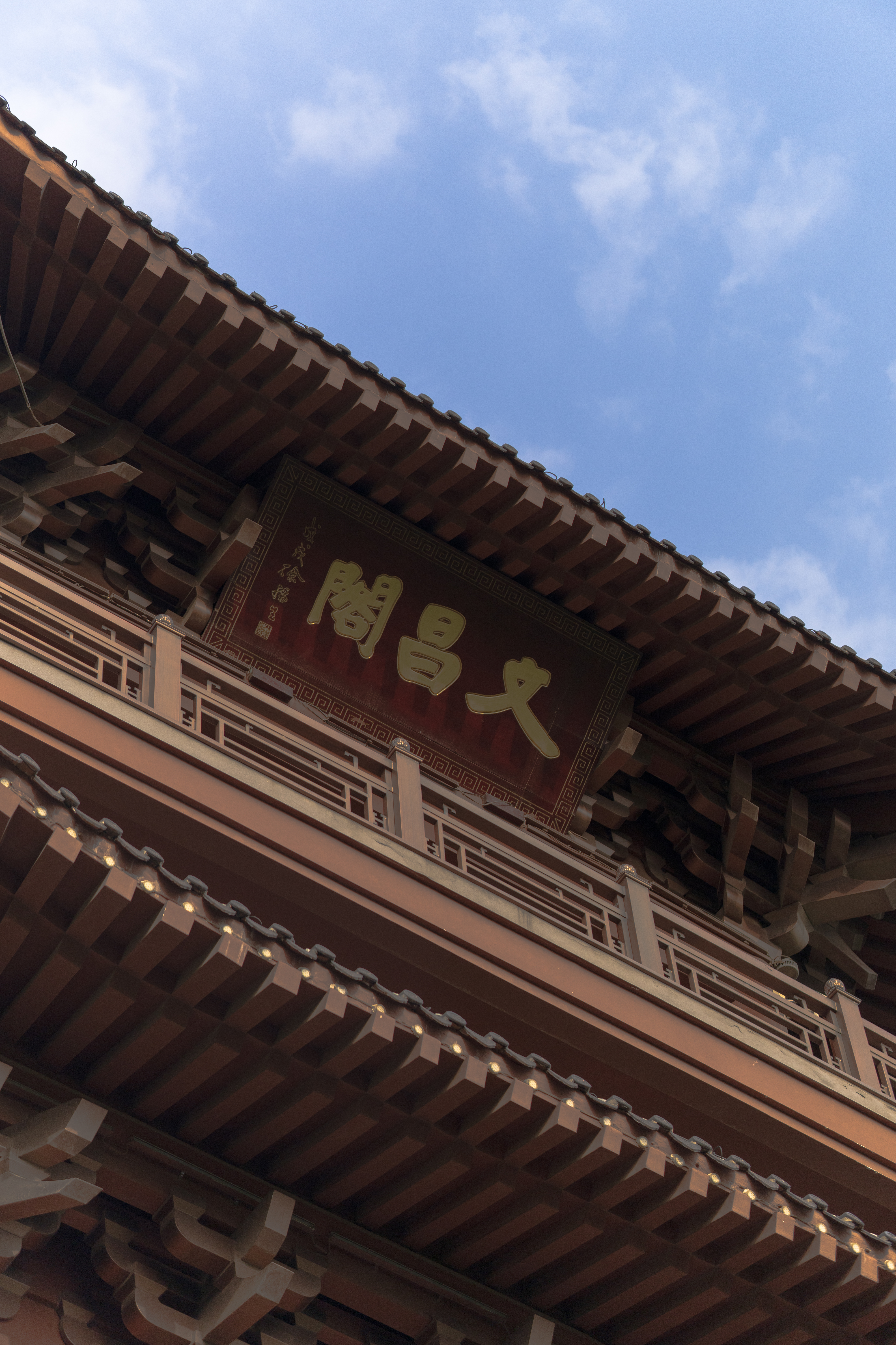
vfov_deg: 24.2
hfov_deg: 16.3
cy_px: 672
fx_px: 3136
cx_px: 448
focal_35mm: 84
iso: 100
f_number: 1.4
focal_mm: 56
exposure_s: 1/4000
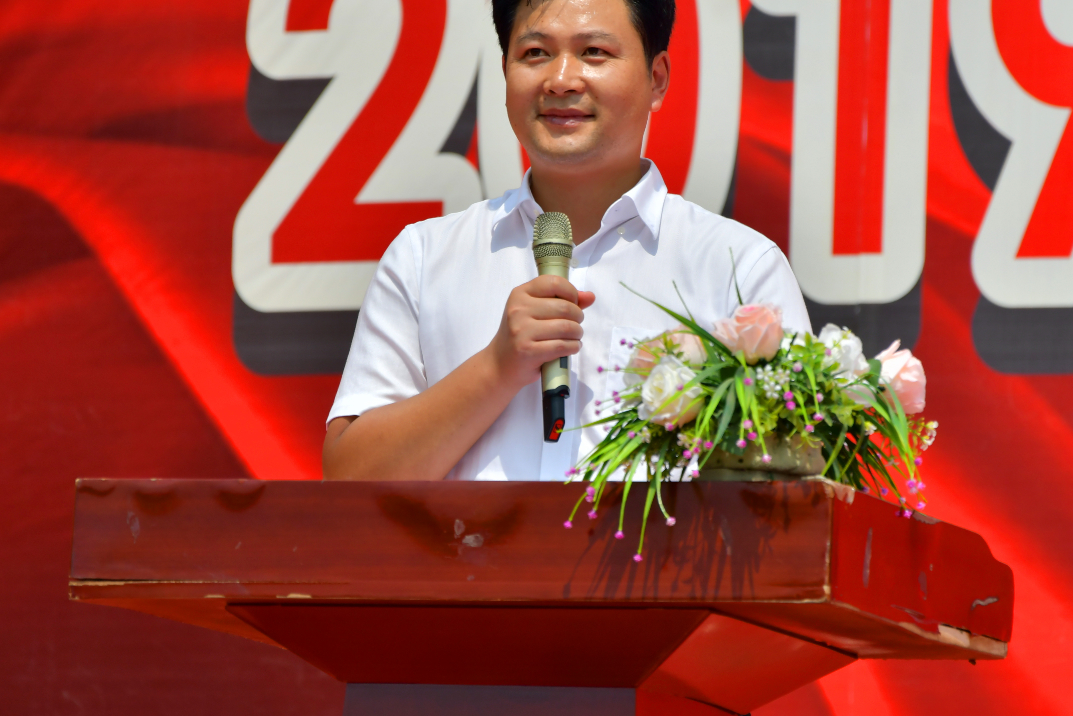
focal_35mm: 204
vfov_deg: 6.7
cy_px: 328
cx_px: 590
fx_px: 6080
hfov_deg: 10.1
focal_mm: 105
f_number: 5.6
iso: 100
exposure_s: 1/1600
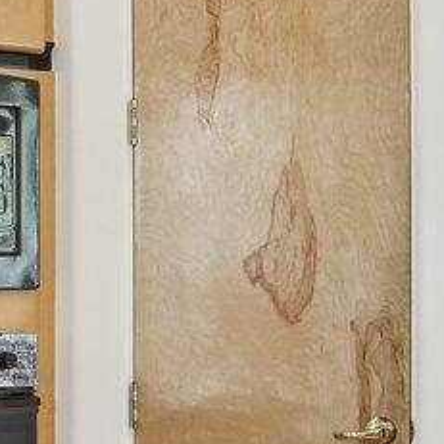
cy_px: 302
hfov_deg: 12.8
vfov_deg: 13.6
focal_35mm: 128
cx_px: -254
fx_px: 1857
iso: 320
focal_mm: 17
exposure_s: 1/10
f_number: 10
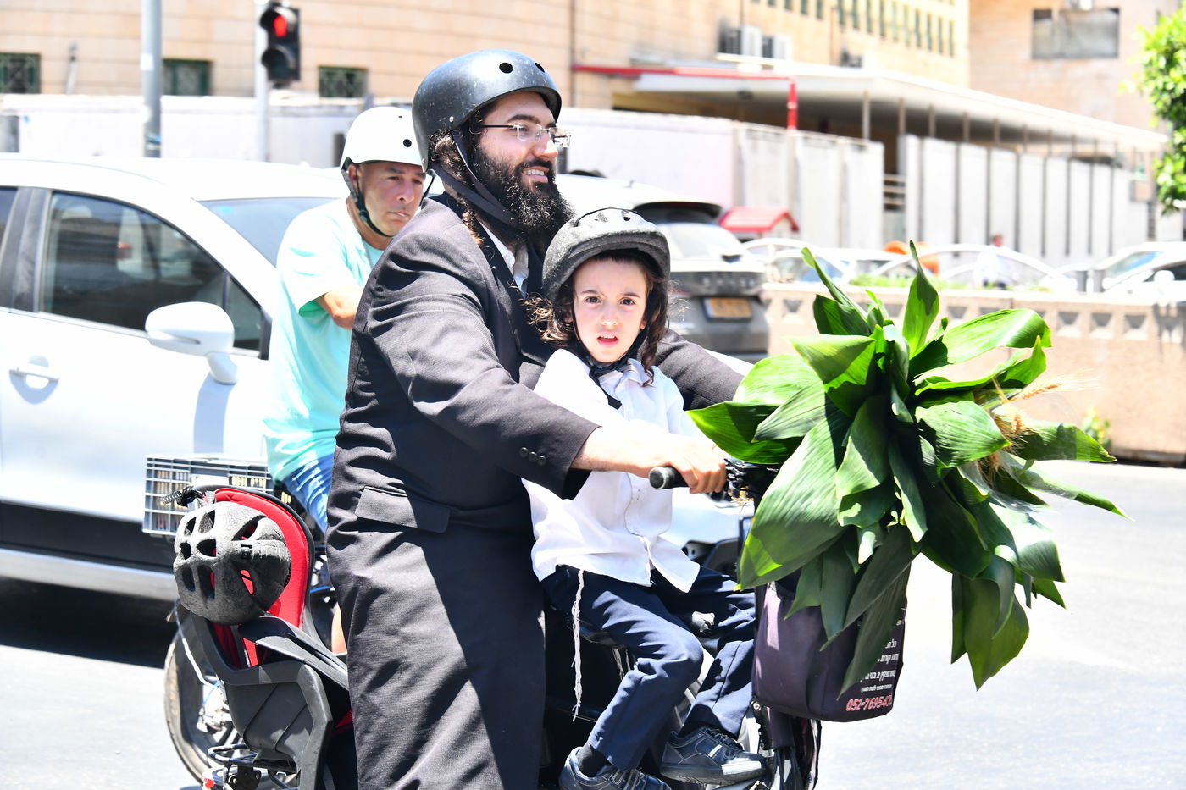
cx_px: 593
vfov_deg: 14.0
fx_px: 3228
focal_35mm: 98
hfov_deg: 20.8
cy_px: 395
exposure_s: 1/640
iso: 1000
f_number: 6.3
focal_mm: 98
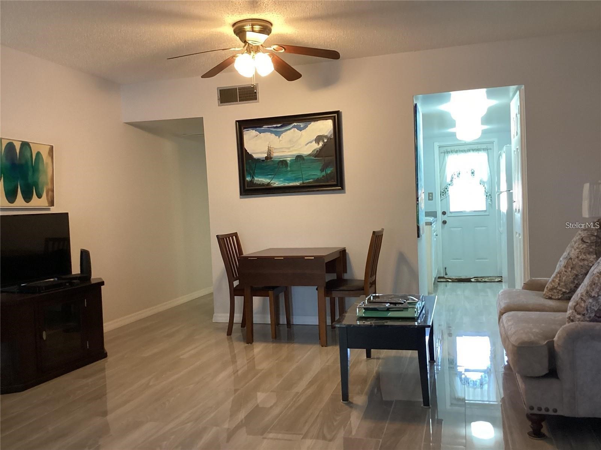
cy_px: 225
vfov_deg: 45.4
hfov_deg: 58.4
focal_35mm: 31
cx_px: 300
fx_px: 538
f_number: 2.4
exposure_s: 1/60
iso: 250
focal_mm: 3.3
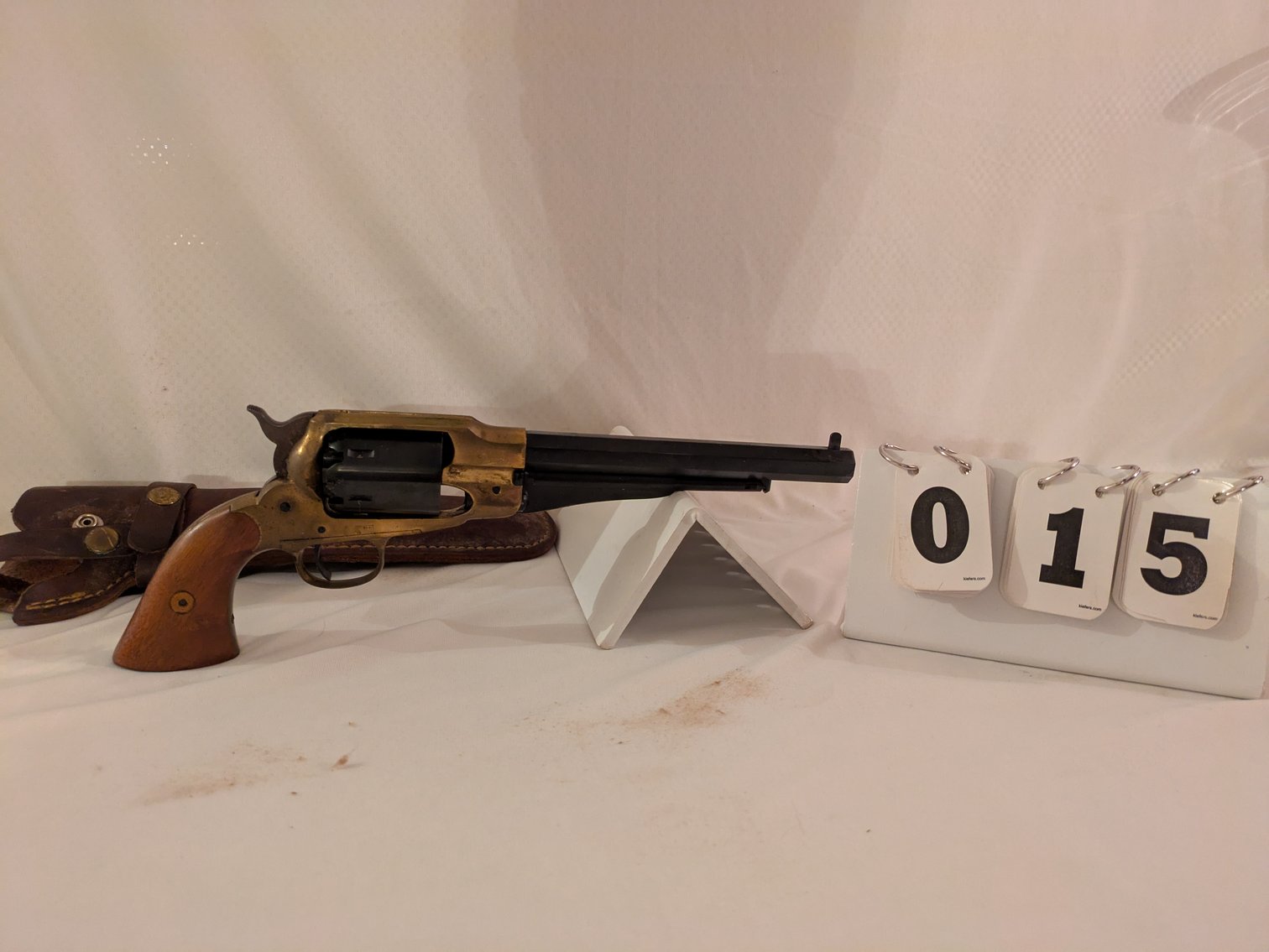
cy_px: 476
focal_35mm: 25
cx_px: 634
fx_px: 917
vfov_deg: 54.9
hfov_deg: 69.4
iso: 936
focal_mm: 5.43
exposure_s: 1/24
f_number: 1.89
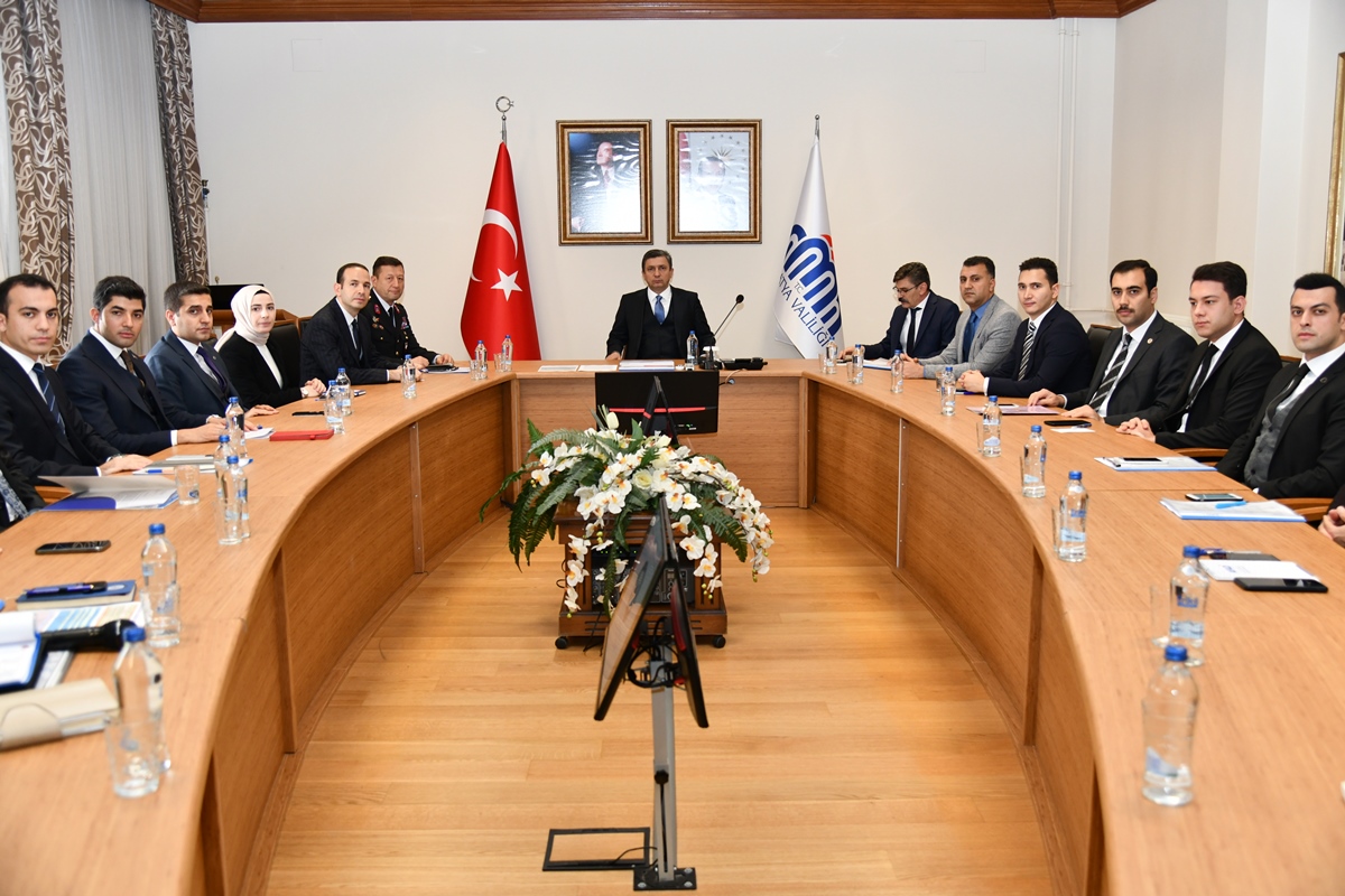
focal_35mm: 34
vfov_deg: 38.9
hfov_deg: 55.8
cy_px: 448
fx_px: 1270
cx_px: 672
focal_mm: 34
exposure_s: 1/100
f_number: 4.5
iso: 900
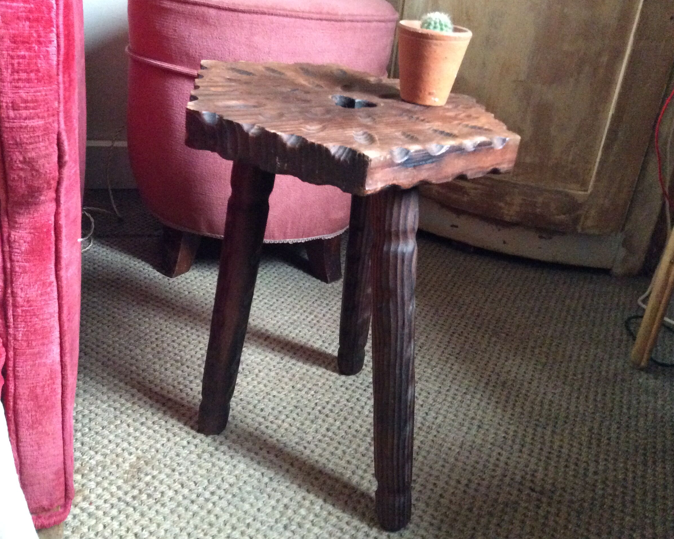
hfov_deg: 52.8
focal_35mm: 34
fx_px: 678
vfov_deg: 43.4
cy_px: 268
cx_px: 339
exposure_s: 1/17
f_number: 2.4
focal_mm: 3.3
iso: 500
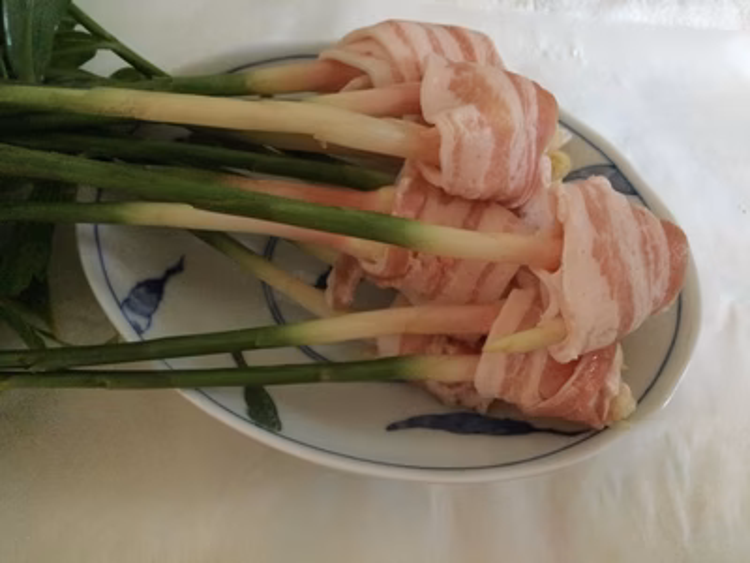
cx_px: 375
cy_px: 282
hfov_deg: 58.4
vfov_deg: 45.4
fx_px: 672
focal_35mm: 31
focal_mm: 3.3
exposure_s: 1/15
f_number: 2.4
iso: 640
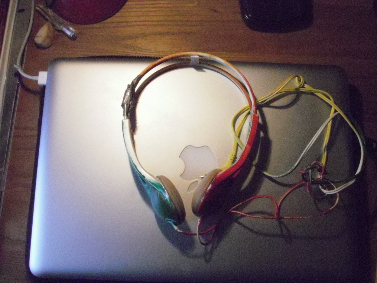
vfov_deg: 36.8
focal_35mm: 39
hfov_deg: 47.9
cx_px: 193
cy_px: 141
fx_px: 425
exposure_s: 1/200
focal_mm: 6.7
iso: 1600
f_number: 6.6
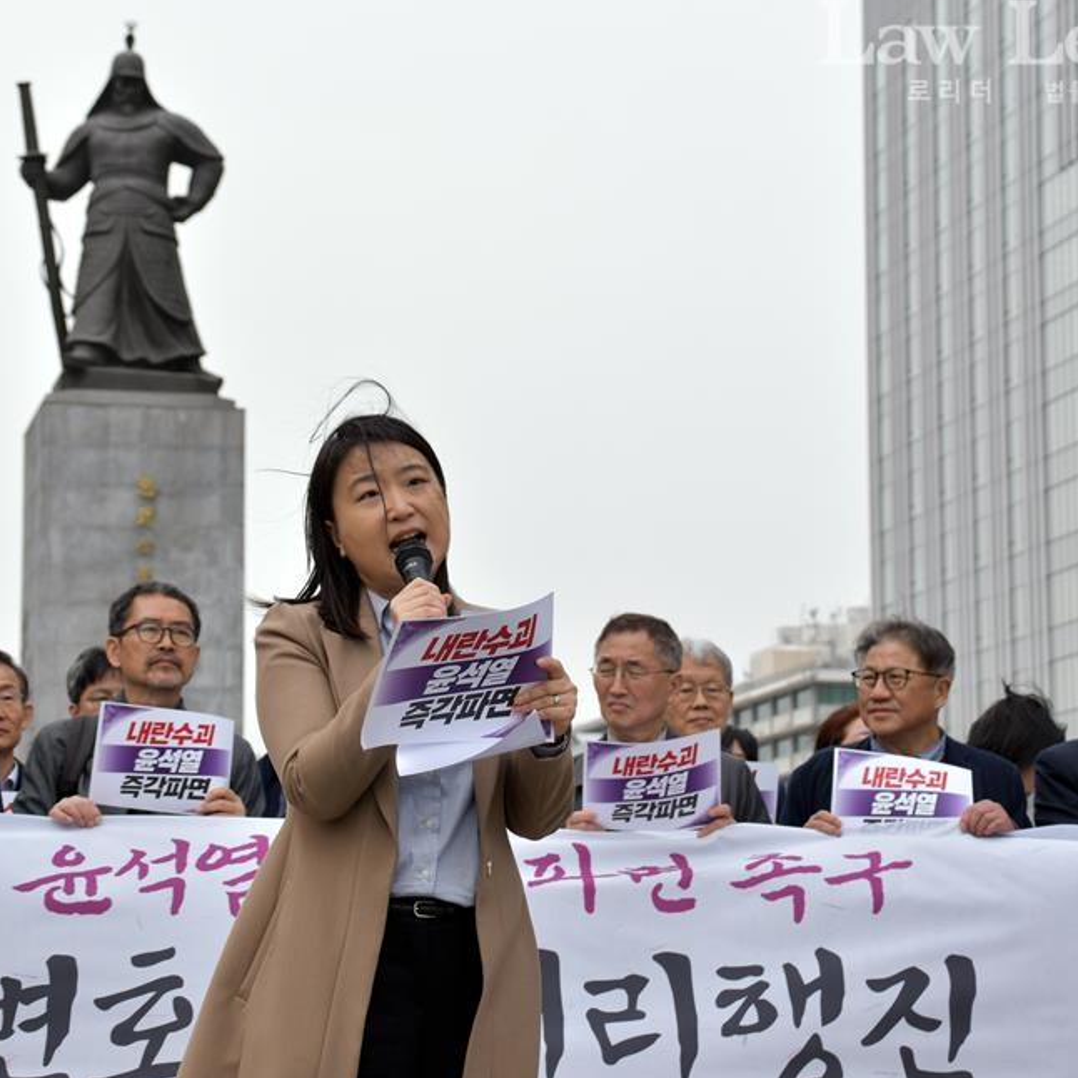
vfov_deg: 17.9
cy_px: 543
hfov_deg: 17.9
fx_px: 3418
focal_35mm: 97
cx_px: 441
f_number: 6.3
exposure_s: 1/320
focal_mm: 48
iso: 250
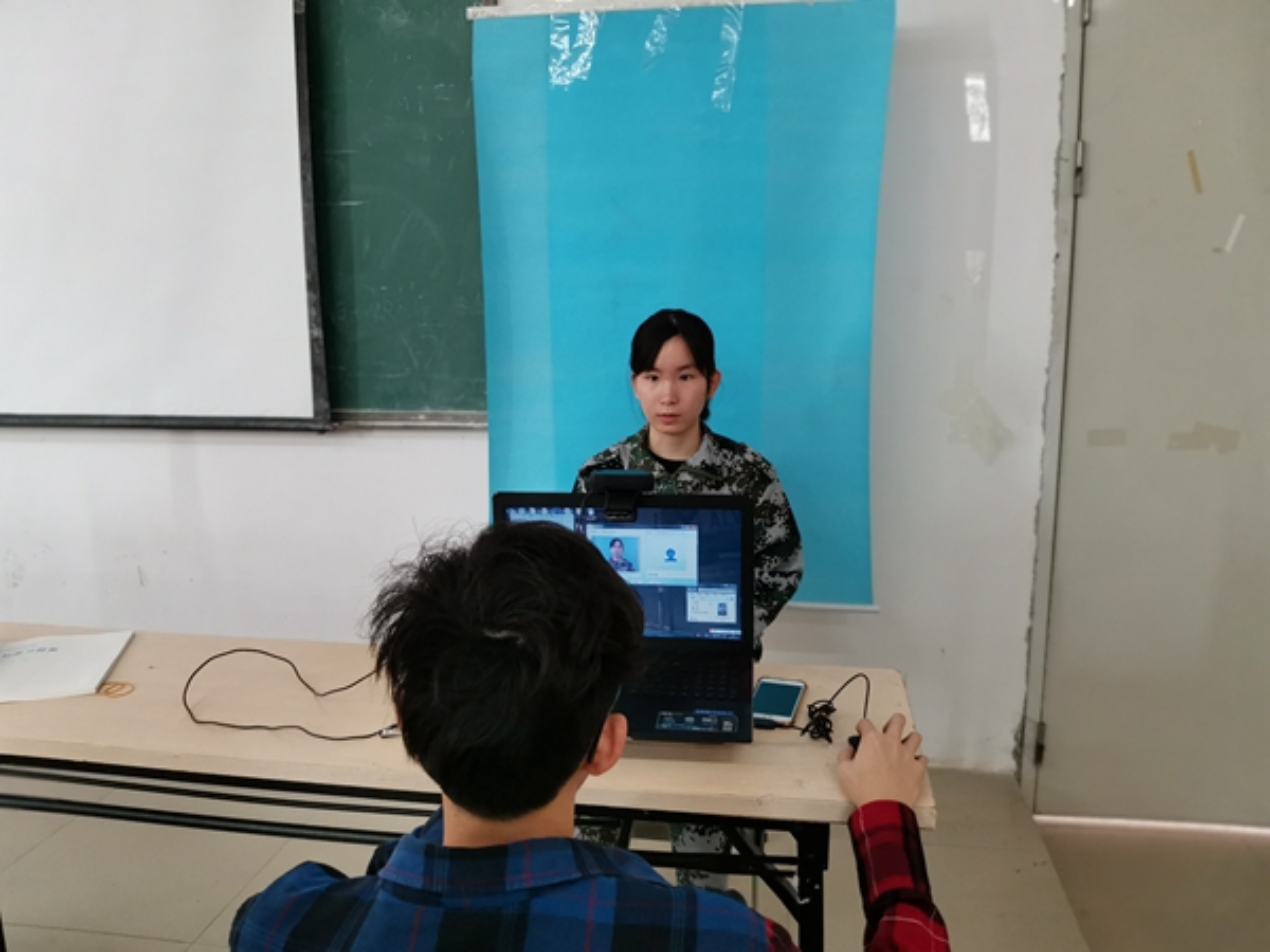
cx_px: 635
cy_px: 476
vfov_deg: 53.1
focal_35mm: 26
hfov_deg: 67.3
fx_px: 954
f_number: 1.4
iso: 200
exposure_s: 1/100
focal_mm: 4.66
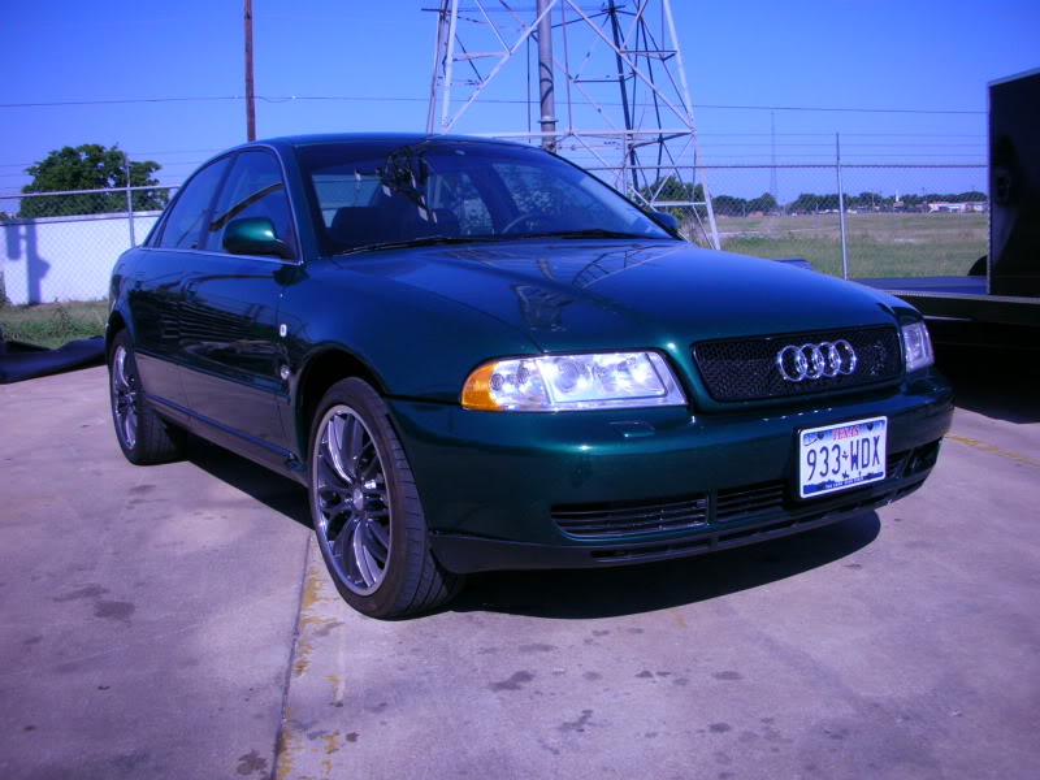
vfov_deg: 40.7
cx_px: 520
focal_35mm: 35
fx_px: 1052
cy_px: 390
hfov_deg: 52.6
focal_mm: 5.8
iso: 100
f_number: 8.5
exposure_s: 1/250
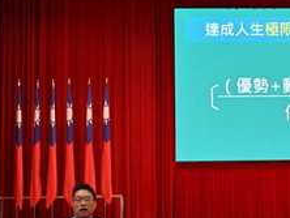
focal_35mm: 109
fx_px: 914
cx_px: 252
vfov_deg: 13.6
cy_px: 88
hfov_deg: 17.8
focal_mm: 36
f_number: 9
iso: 2500
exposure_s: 1/200
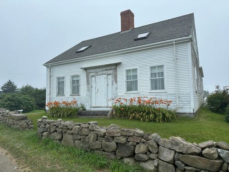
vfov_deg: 56.8
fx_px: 159
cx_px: 114
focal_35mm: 24
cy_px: 86
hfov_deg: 71.6
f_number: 1.78
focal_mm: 6.86
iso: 80
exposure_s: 1/3717
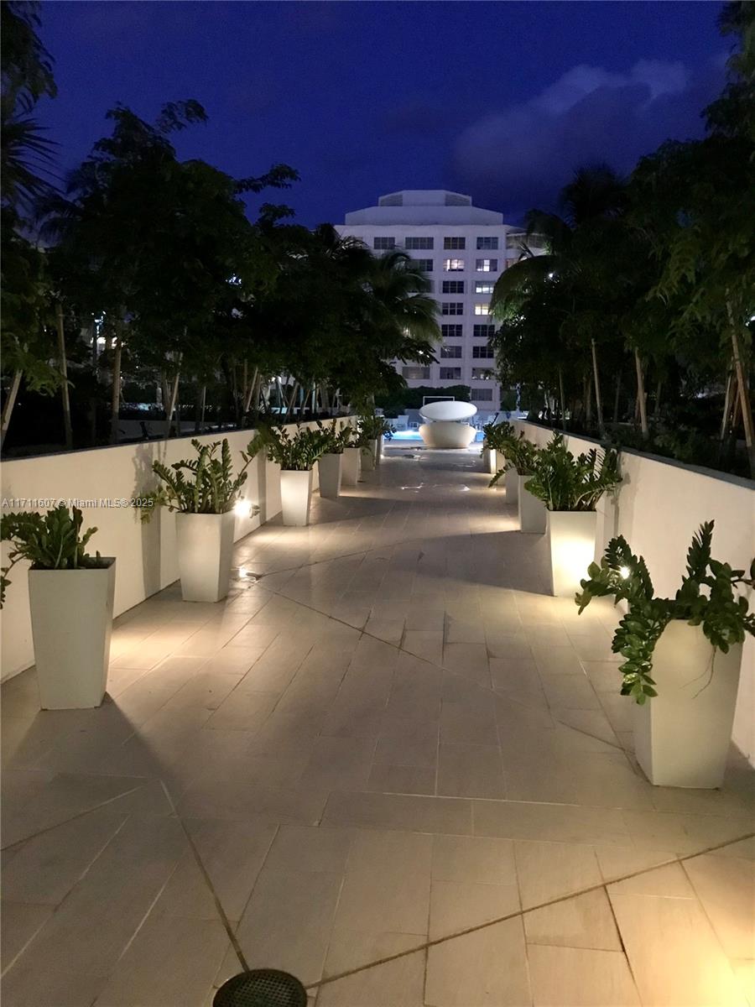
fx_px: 814
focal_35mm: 28
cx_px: 378
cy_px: 504
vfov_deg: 63.4
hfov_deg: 49.7
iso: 160
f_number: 1.8
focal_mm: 3.99
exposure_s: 1/4
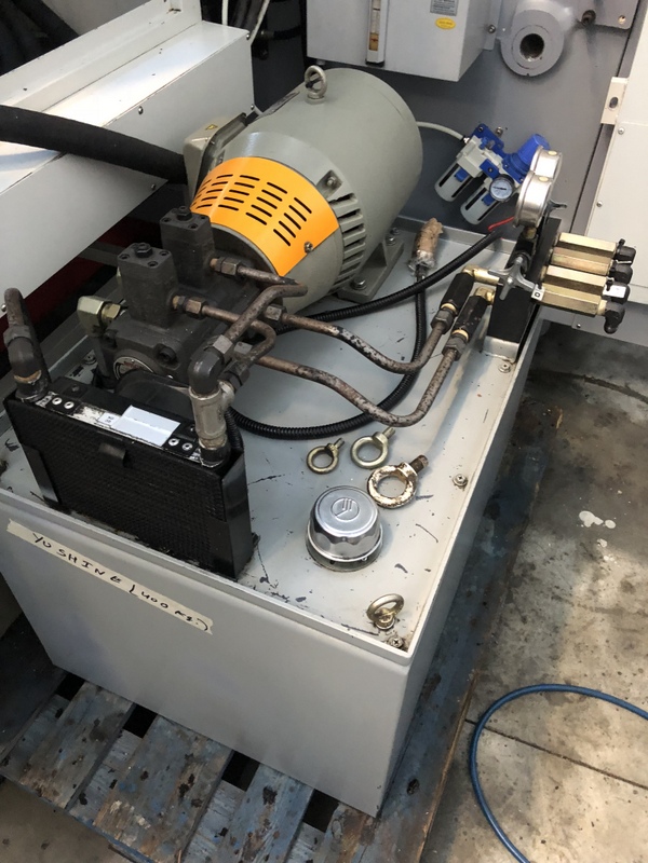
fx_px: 699
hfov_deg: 49.7
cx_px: 324
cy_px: 432
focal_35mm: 28
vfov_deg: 63.4
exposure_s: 1/6
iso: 100
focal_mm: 3.99
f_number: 1.8
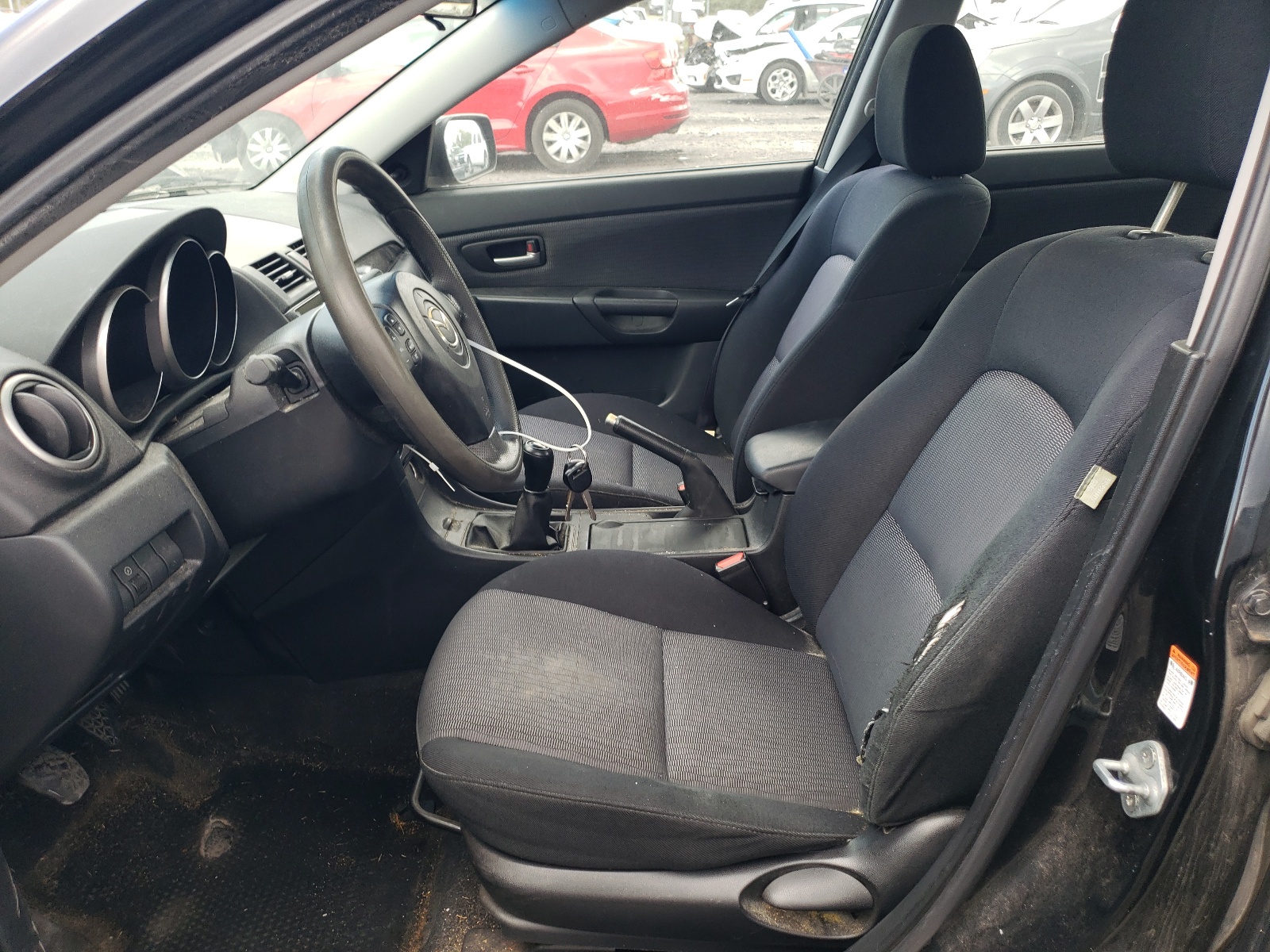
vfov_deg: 53.1
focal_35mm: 26
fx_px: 954
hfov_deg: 67.3
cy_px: 476
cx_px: 635
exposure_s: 1/125
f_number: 1.5
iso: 50
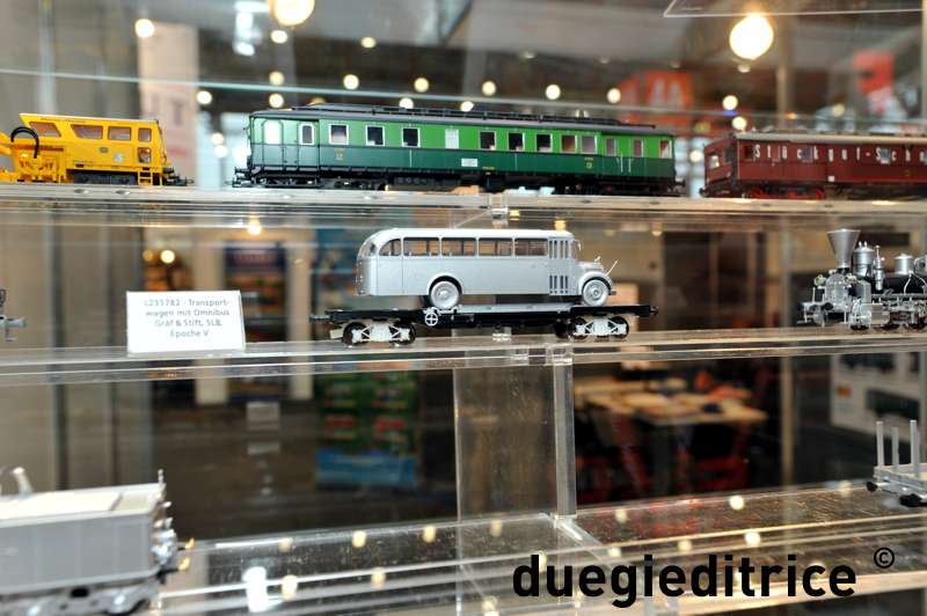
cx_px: 464
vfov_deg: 43.5
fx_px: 772
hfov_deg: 62.0
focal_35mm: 30
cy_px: 308
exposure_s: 1/80
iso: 800
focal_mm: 30
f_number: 8
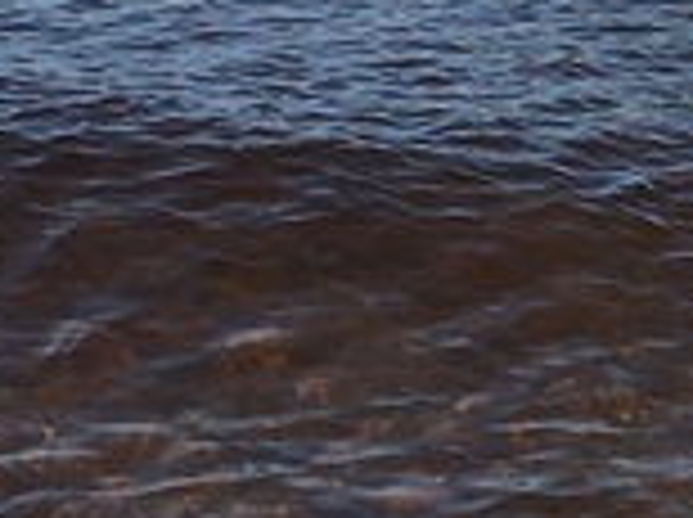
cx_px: 1264
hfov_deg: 9.7
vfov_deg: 7.4
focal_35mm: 193
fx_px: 3858
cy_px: -414
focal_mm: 4.15
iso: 25
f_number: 2.2
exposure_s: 1/1326
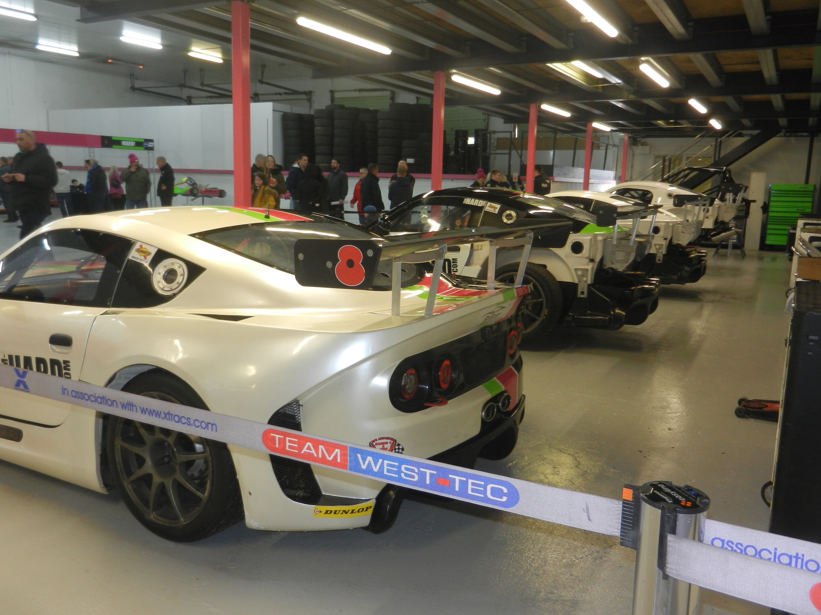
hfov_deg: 61.7
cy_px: 308
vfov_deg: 48.2
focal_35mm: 29
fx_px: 688
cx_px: 410
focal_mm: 5.1
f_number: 3.6
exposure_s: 1/30
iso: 200
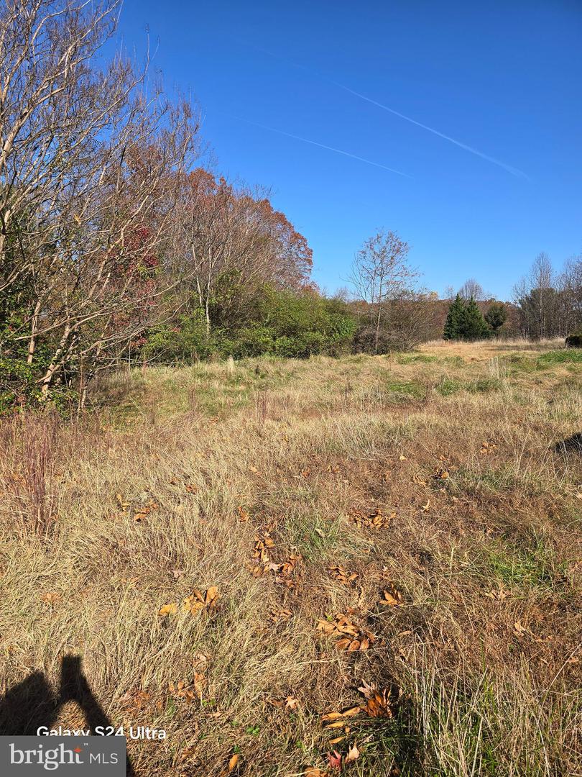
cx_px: 291
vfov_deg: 73.9
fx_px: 516
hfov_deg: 58.9
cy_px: 388
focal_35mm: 23
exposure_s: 1/746
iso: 12
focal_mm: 6.3
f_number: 1.7
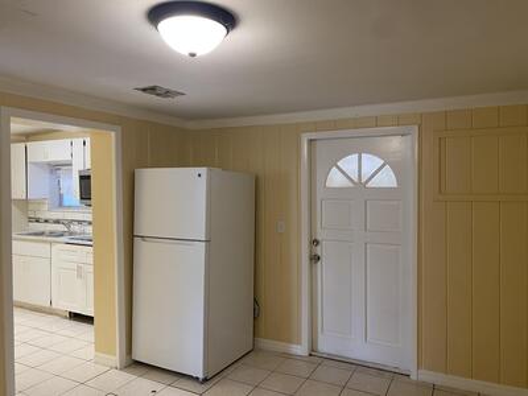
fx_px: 397
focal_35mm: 26
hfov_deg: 67.3
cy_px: 198
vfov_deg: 53.1
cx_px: 264
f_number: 1.8
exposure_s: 1/60
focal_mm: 4.25
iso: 100
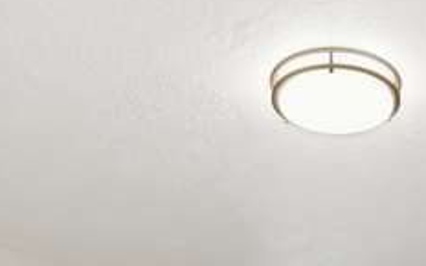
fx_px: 836
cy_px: 555
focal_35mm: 72
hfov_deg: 27.6
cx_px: 376
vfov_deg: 14.5
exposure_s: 1/100
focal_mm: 16
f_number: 9
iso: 250
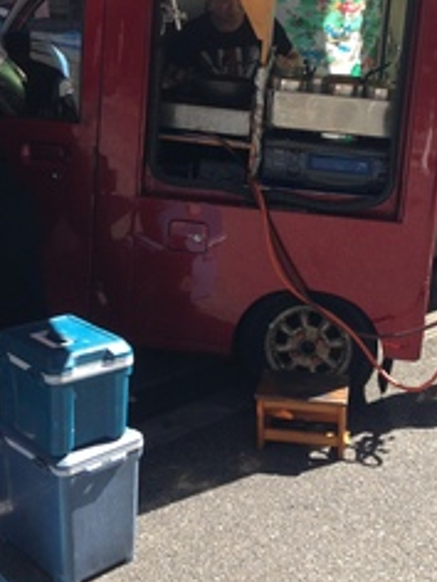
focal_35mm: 56
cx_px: 193
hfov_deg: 26.1
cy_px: 155
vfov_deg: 33.7
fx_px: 943
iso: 50
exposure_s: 1/423
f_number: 2.4
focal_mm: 4.12
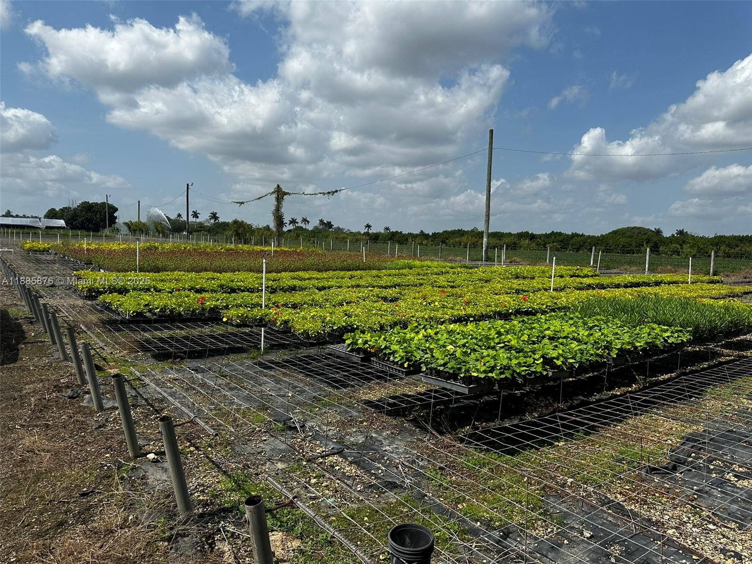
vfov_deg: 56.8
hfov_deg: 71.6
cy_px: 282
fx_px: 521
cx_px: 376
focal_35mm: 24
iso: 80
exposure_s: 1/6211
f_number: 1.78
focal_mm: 6.86
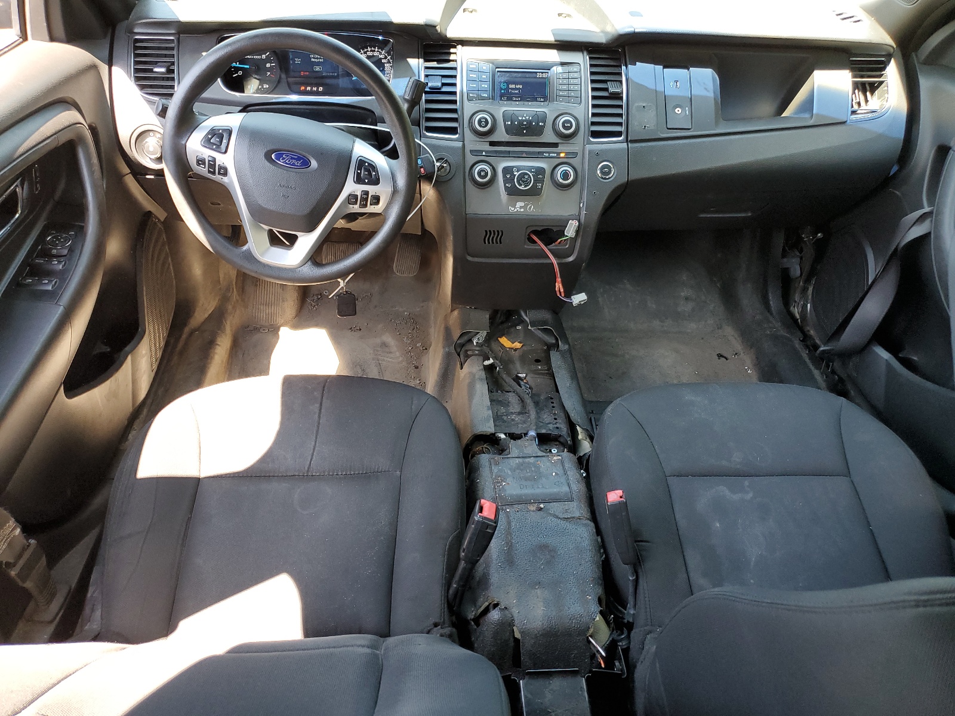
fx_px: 717
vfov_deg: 53.1
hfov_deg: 67.3
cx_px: 478
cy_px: 358
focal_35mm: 26
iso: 76
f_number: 1.5
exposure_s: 1/120
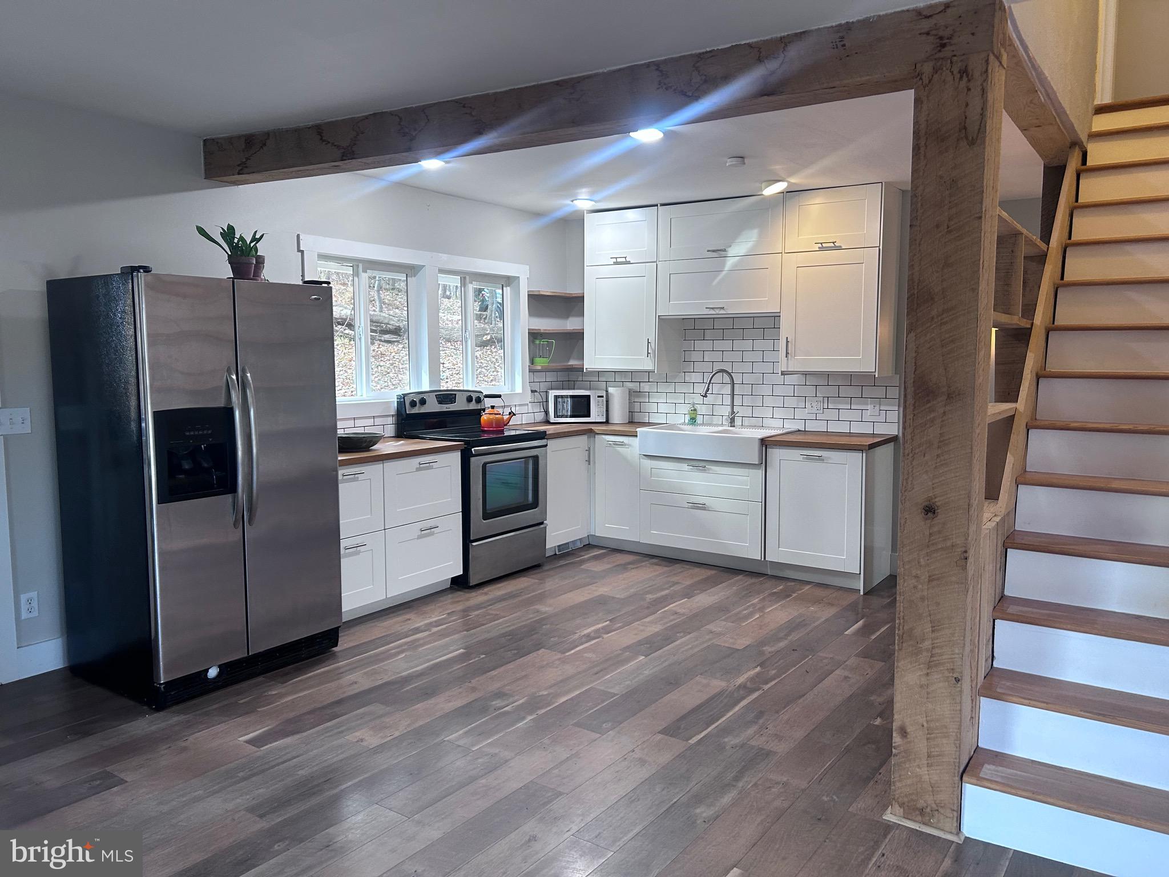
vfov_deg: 53.1
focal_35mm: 26
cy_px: 438
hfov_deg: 67.3
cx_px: 584
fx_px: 878
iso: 125
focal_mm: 5.7
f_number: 1.5
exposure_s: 1/120
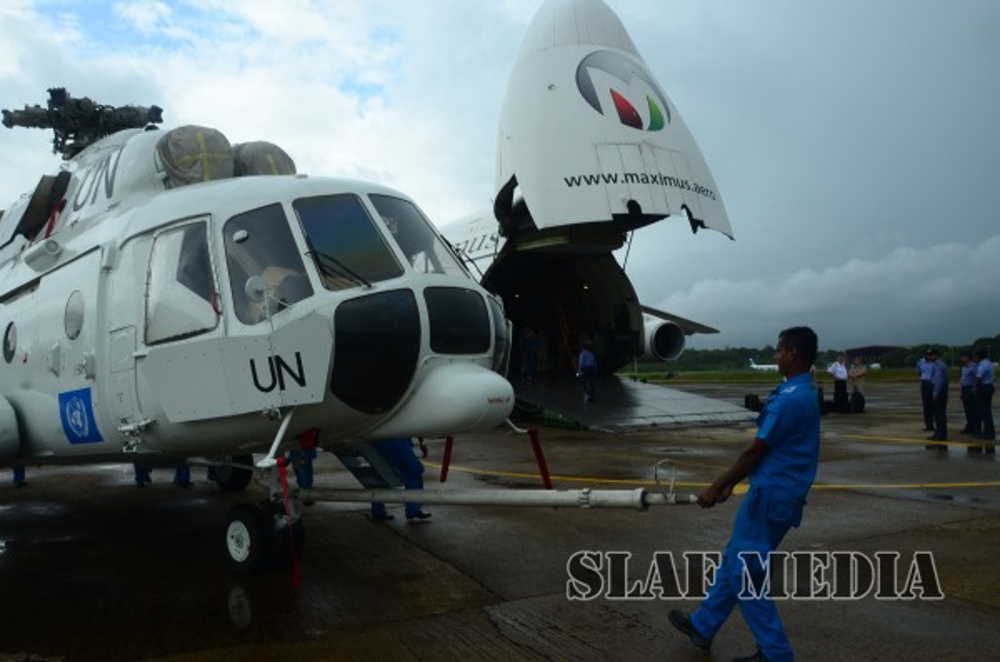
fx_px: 748
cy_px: 331
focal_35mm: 27
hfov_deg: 67.5
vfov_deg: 47.7
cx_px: 500
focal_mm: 18
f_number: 10
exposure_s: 1/250
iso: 200
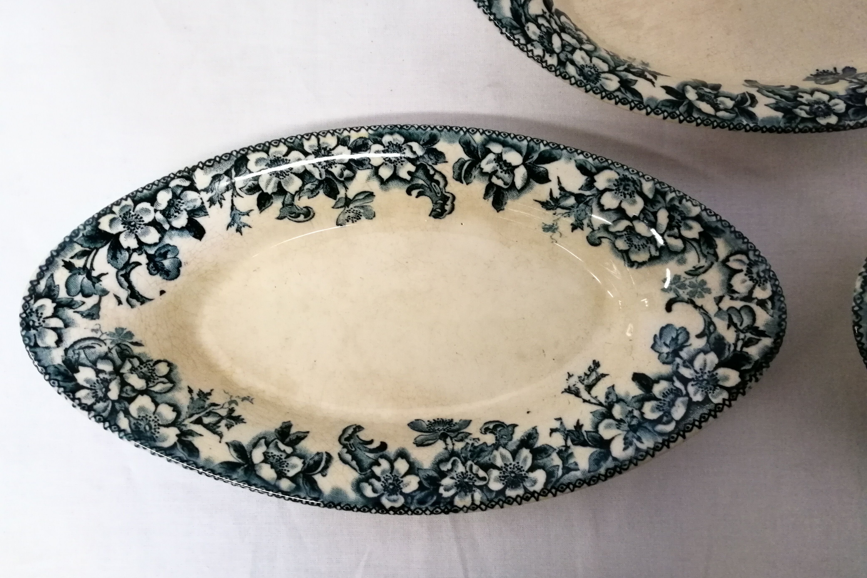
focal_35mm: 25
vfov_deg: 51.3
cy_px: 297
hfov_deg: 71.5
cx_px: 434
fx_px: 602
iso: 100
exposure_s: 1/50
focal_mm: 2.38
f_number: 2.2
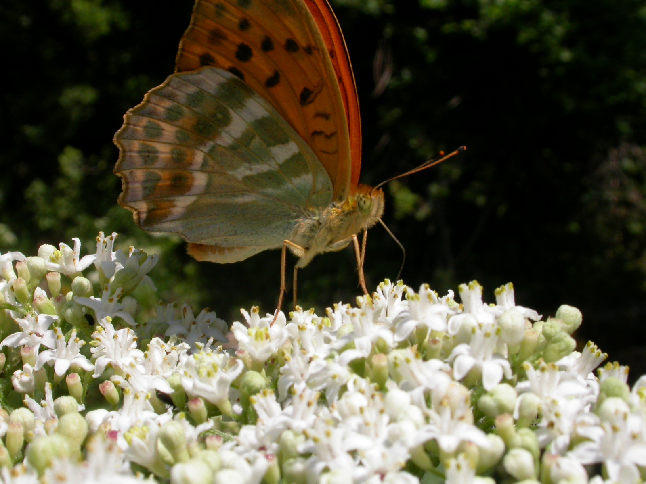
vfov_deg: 19.9
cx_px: 323
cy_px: 242
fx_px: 1381
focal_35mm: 74
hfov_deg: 26.3
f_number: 9.7
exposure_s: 1/307
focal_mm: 15.3
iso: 100
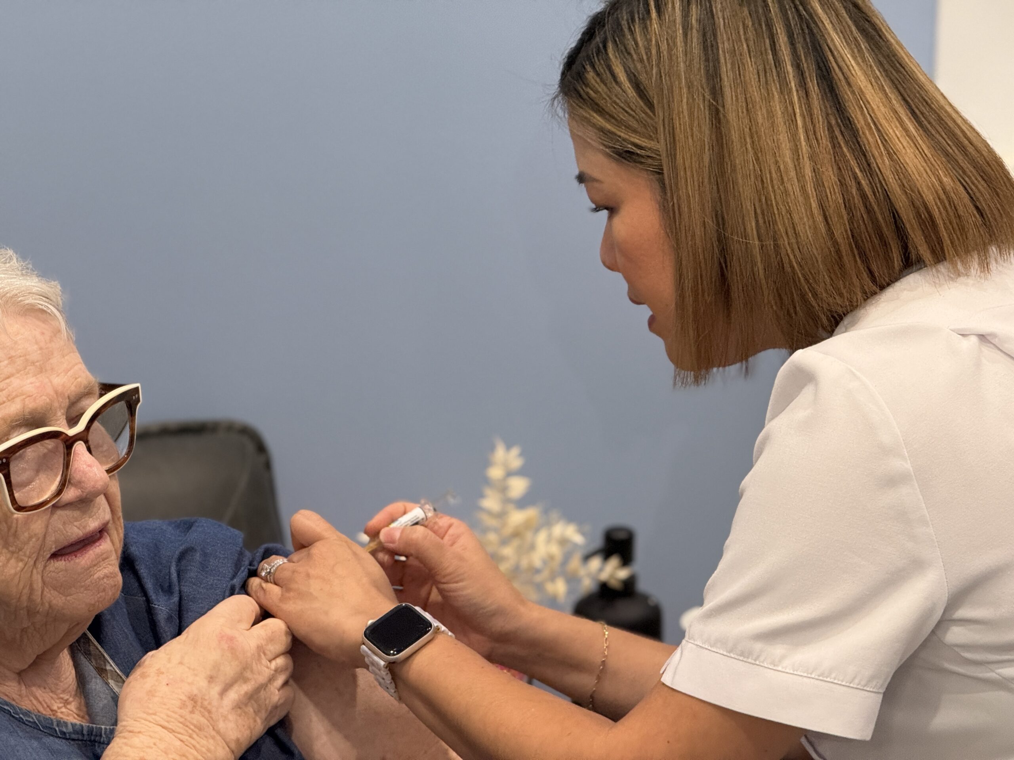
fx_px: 3515
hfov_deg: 16.4
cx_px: 507
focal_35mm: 120
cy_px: 380
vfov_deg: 12.3
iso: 320
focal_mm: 15.66
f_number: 2.8
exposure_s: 1/50
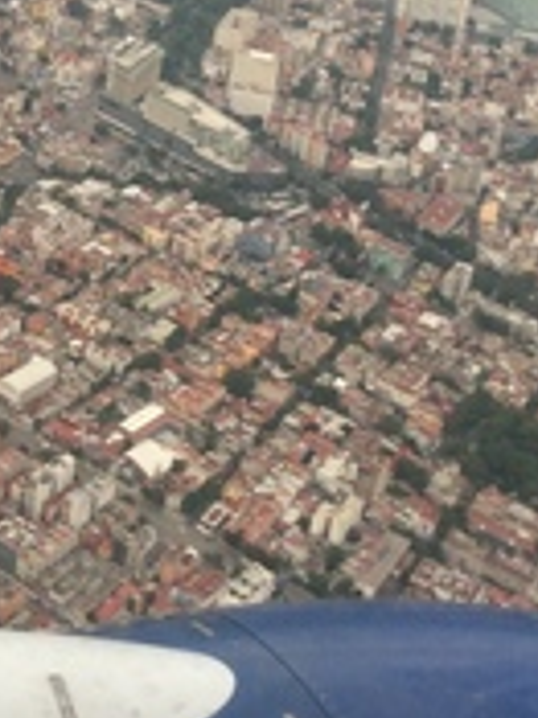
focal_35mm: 88
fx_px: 1826
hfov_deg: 16.6
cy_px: 103
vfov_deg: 21.9
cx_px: 92
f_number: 2.4
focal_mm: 3.3
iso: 32
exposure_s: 1/510
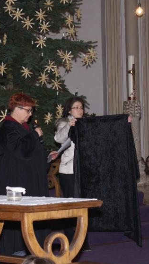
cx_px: 12
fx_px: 884
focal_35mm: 126
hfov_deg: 9.6
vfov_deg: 17.0
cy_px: 139
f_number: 5.6
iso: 400
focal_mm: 50
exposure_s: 1/80
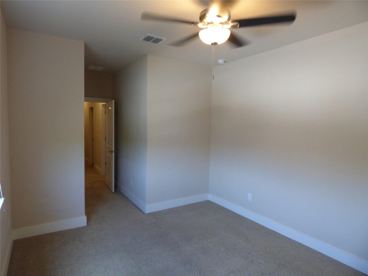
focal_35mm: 20
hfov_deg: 81.7
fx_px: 213
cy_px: 138
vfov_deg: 66.0
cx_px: 184
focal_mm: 3.58
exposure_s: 1/60
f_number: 2.8
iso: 400
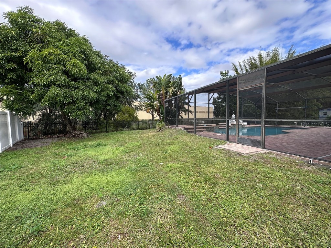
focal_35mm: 14
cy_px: 124
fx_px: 134
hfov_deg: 102.1
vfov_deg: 85.7
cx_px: 166
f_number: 2.2
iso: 40
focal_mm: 2.22
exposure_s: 1/606
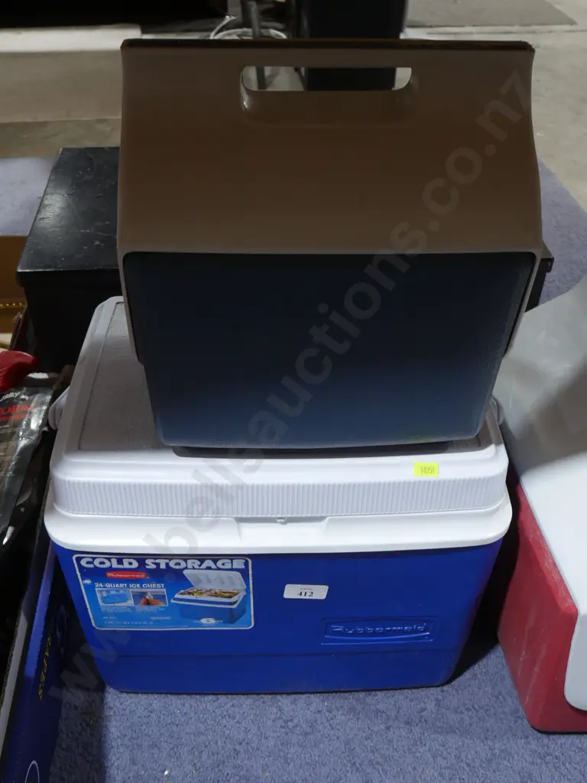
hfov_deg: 41.8
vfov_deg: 54.0
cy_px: 392
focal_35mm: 34
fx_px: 769
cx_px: 294
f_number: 5.6
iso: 800
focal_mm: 17
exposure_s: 1/60
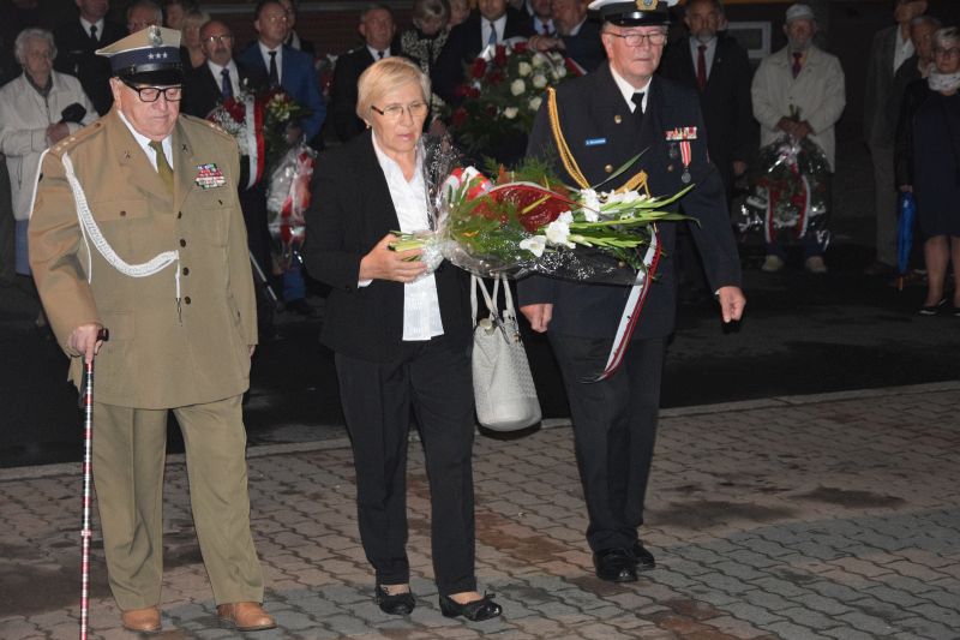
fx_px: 2319
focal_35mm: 87
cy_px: 320
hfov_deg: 23.4
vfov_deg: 15.7
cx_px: 480
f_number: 5
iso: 3200
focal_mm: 58
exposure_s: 1/60
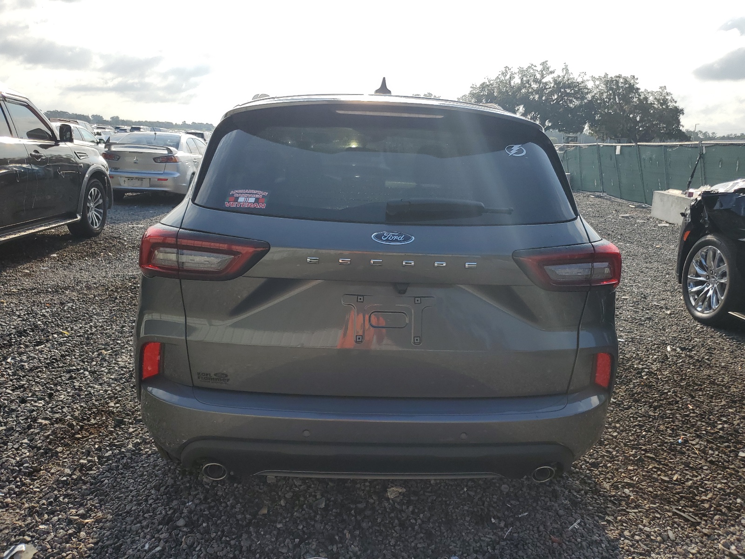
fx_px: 560
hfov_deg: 67.3
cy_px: 280
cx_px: 372
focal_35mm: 26
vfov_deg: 53.1
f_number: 1.5
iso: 50
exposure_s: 1/3333
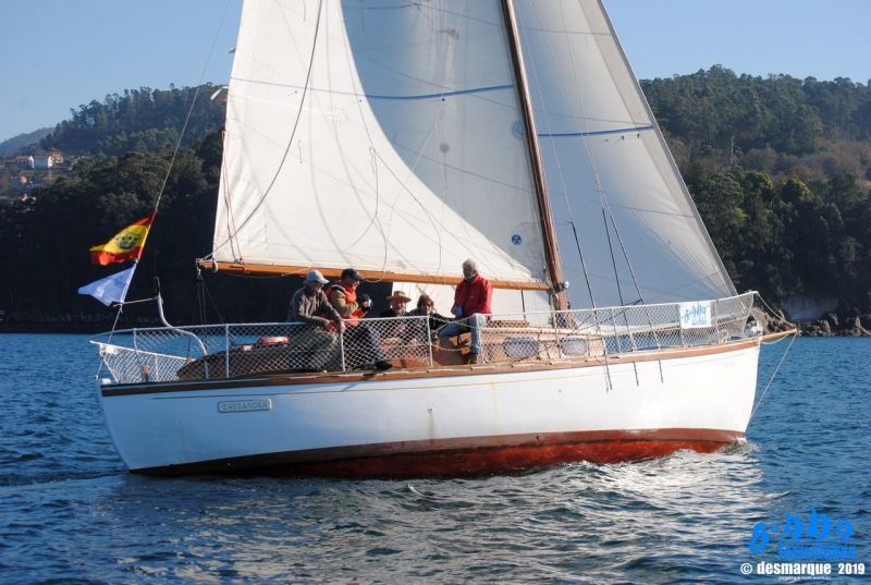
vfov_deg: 16.6
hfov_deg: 24.6
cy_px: 292
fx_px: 2000
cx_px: 436
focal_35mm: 82
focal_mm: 55
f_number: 8
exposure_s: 1/250
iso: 100
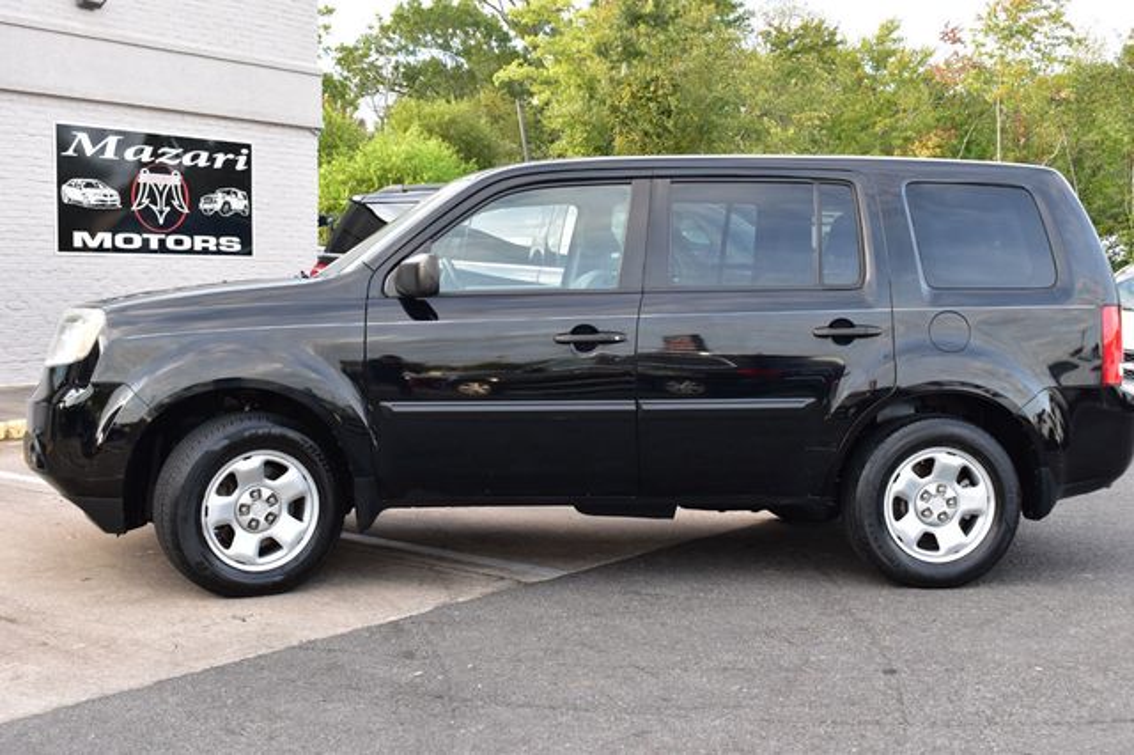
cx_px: 567
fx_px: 1417
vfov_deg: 29.8
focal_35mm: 45
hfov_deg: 43.6
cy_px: 378
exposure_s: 1/80
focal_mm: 30
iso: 400
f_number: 8
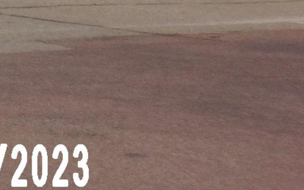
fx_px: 2336
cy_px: -271
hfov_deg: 7.0
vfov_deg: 4.5
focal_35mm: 282
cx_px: -438
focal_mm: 9.8
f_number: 4.3
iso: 80
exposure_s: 1/1100
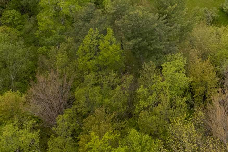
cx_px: 262
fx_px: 488
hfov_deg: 24.2
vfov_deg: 15.7
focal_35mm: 77
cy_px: -101
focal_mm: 8.38
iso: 130
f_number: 2.8
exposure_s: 1/60
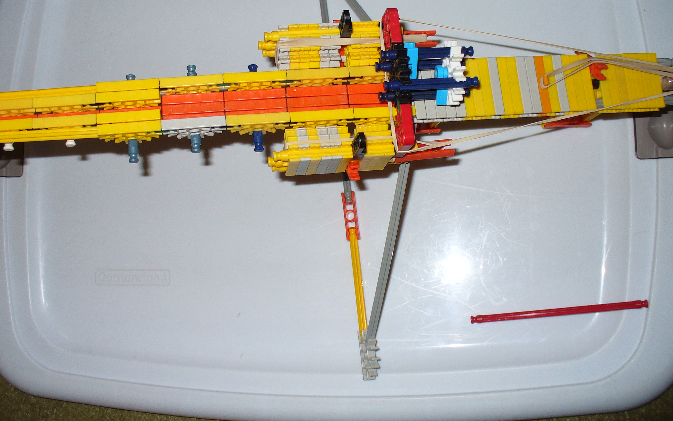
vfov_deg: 31.9
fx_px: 734
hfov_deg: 49.3
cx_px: 335
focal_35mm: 40
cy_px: 169
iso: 80
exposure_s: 1/30
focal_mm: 6.1
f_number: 2.8
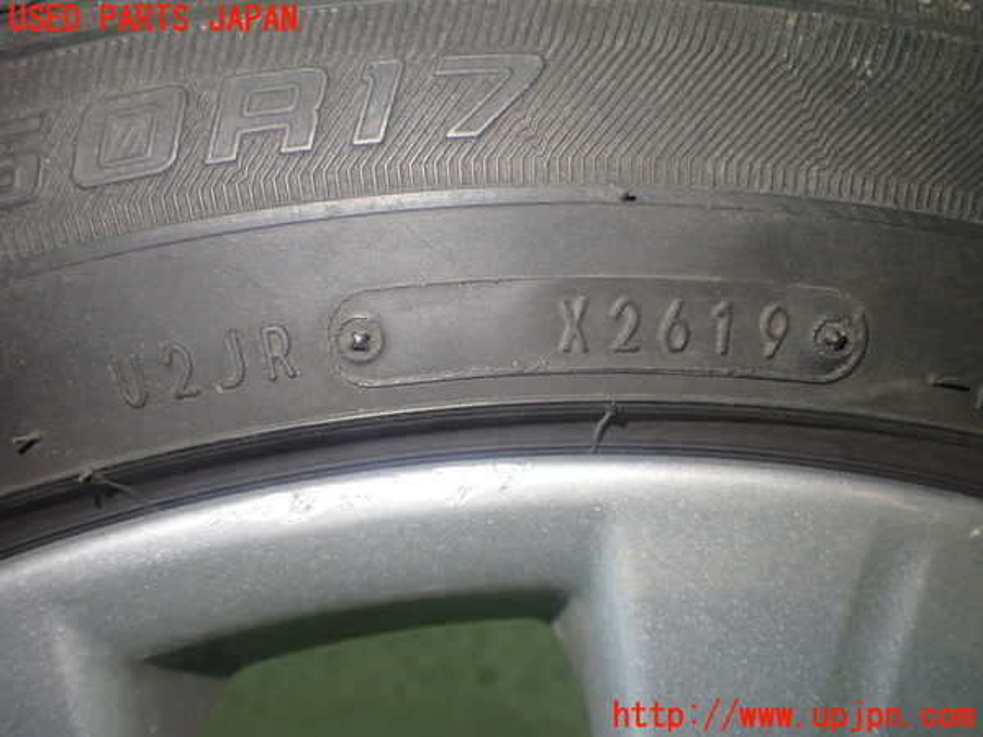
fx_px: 909
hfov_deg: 56.8
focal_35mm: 32
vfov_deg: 44.2
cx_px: 492
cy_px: 368
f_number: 2.4
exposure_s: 1/30
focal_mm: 5.79
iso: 400
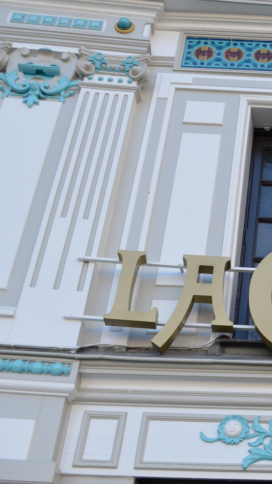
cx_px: 348
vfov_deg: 39.2
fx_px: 680
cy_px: 240
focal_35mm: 53
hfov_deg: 20.7
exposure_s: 1/200
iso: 200
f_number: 6.3
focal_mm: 22
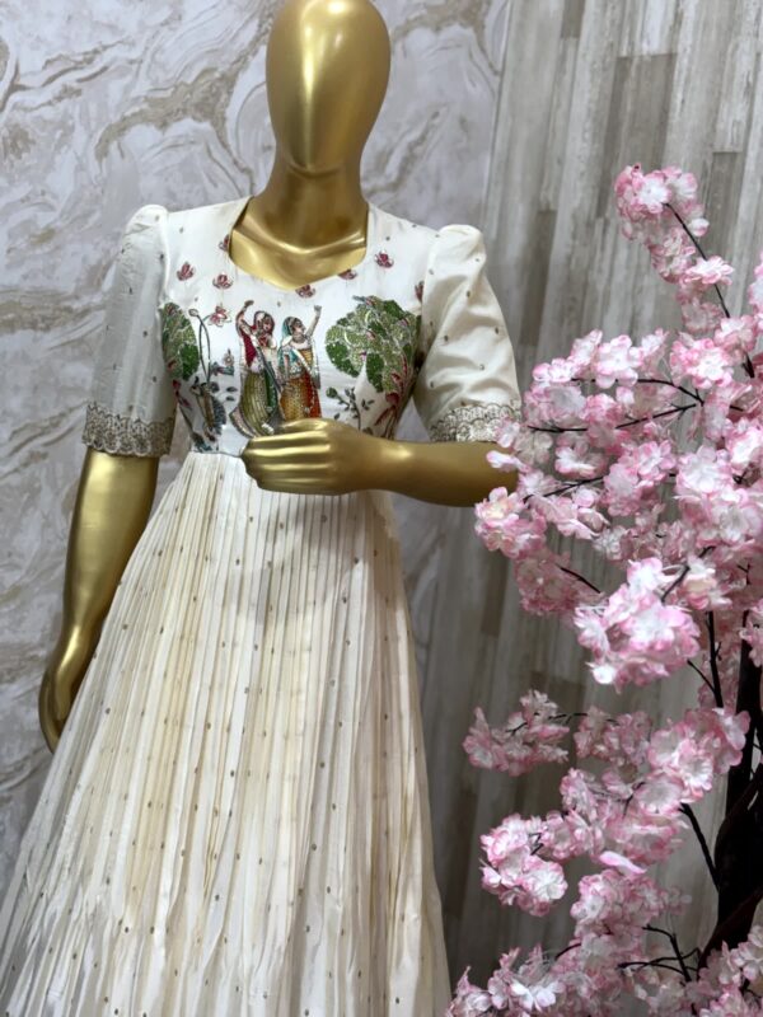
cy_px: 508
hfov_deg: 28.0
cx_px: 382
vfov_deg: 36.8
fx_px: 1528
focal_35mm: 52
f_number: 1.6
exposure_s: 1/100
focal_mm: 5.96
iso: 40
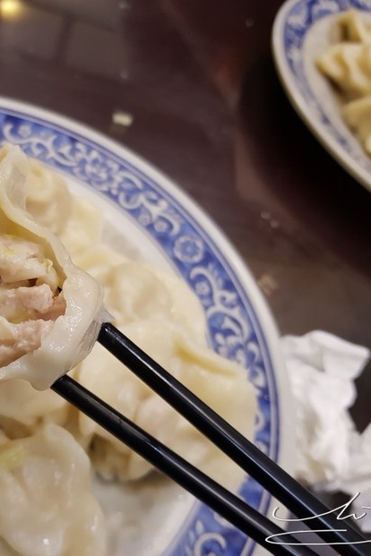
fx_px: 572
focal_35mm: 37
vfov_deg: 51.9
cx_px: 52
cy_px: 280
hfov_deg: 34.3
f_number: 1.7
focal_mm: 4.2
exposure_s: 1/60
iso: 200
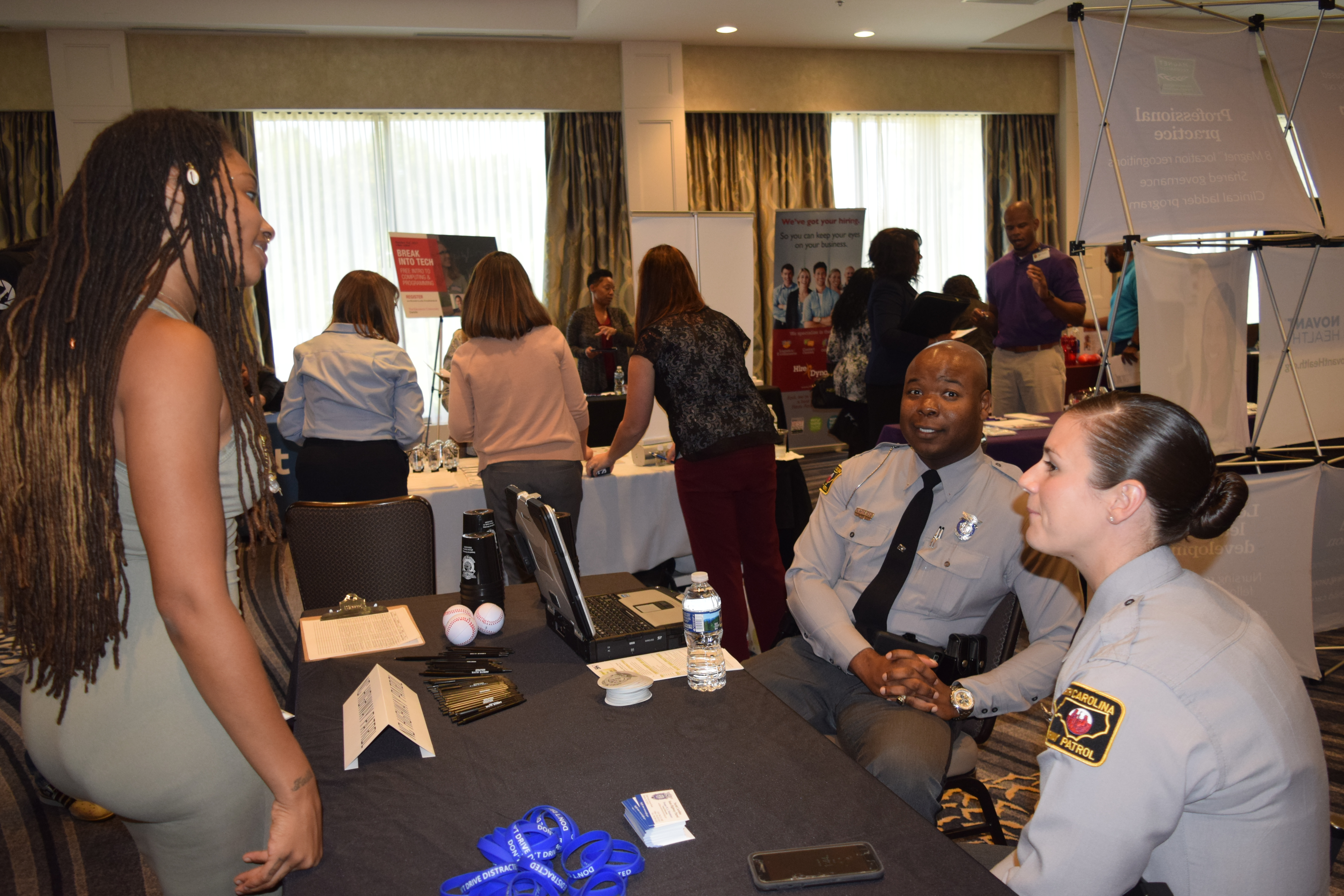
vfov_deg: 43.6
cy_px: 448
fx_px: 1120
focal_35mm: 30
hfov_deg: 61.9
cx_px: 672
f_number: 4
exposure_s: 1/60
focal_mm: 20
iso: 800
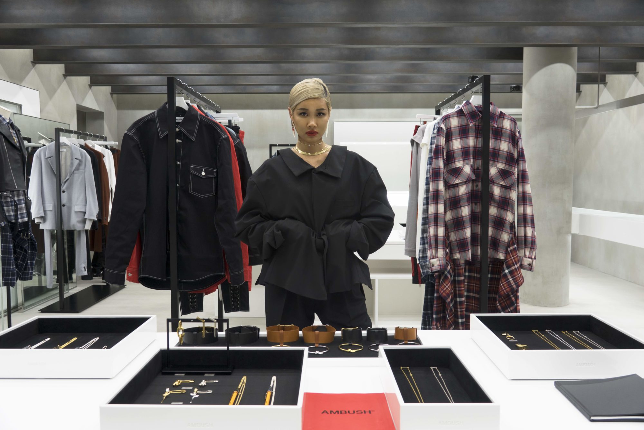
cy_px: 215
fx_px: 554
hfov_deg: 60.3
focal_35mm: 31
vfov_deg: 42.3
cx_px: 322
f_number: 2.8
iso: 160
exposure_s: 1/40
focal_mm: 11.51
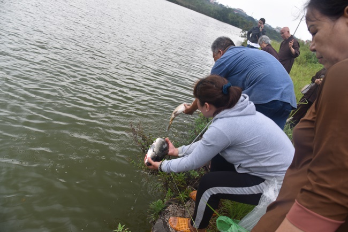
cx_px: 174
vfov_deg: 53.2
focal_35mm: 24
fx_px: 232
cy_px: 116
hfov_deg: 73.7
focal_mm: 24
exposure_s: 1/125
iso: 400
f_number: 5.6
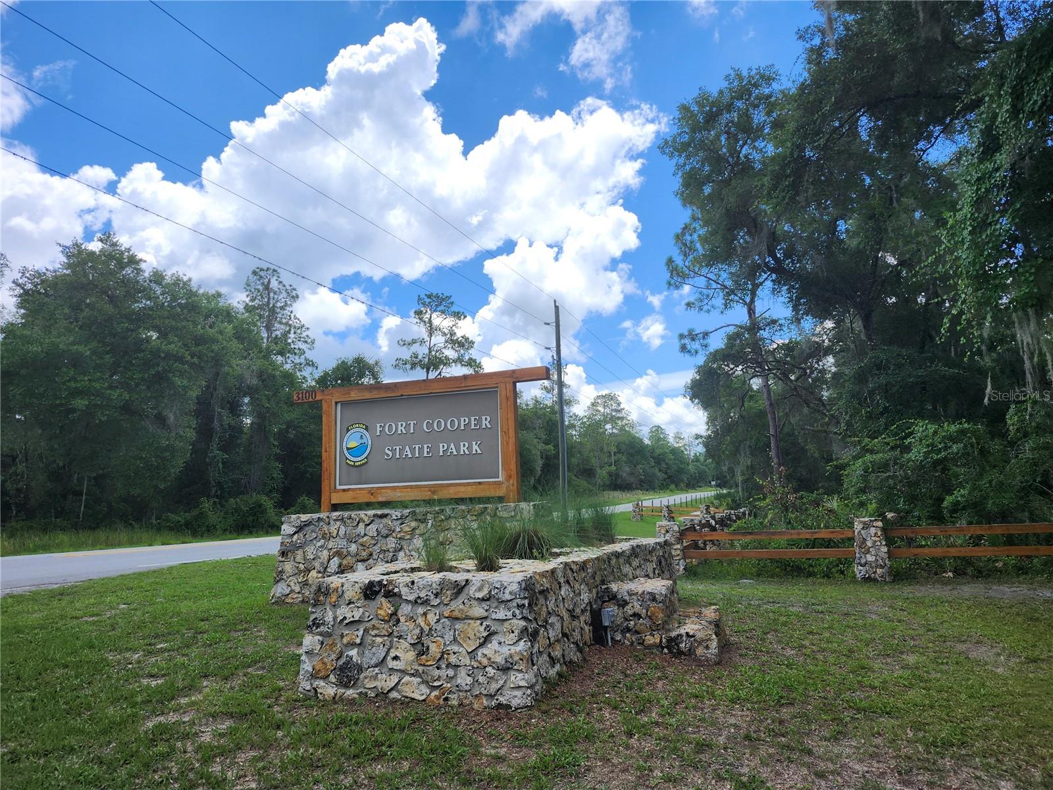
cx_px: 526
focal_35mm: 23
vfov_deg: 58.9
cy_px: 395
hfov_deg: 73.9
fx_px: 700
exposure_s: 1/1369
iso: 25
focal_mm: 5.54
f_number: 1.8
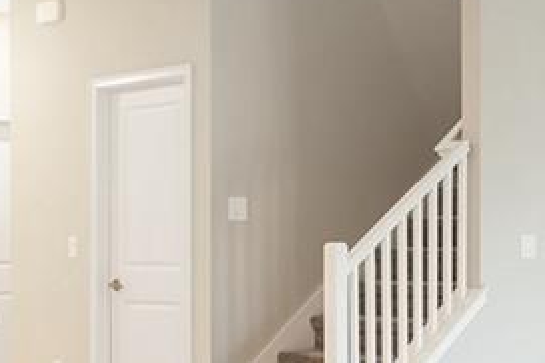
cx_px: 291
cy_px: 270
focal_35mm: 82
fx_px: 1241
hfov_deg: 24.8
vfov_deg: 16.6
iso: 100
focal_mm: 14
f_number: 8
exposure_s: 1/2
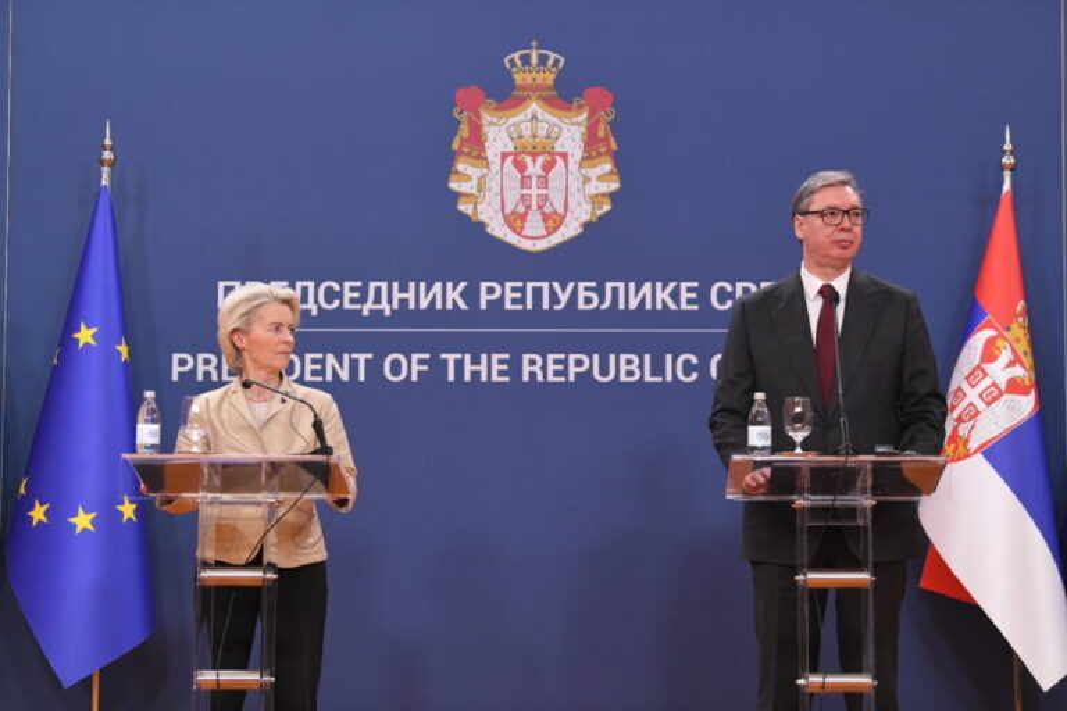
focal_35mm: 92
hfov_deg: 22.1
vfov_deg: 14.9
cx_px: 534
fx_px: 2727
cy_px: 356
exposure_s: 1/400
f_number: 4
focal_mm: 92
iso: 3200
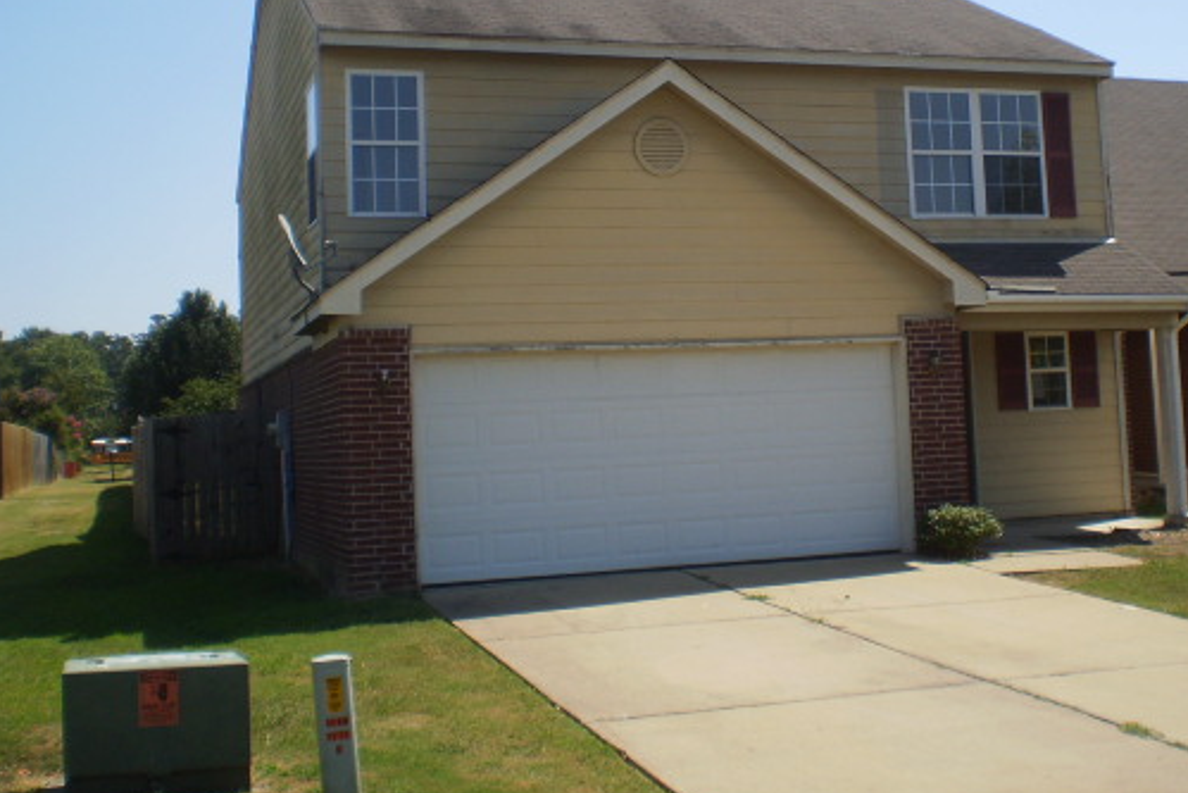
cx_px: 719
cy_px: 293
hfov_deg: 40.9
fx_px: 1584
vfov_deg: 28.0
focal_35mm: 48
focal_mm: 6.3
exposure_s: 1/1000
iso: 64
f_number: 4.6
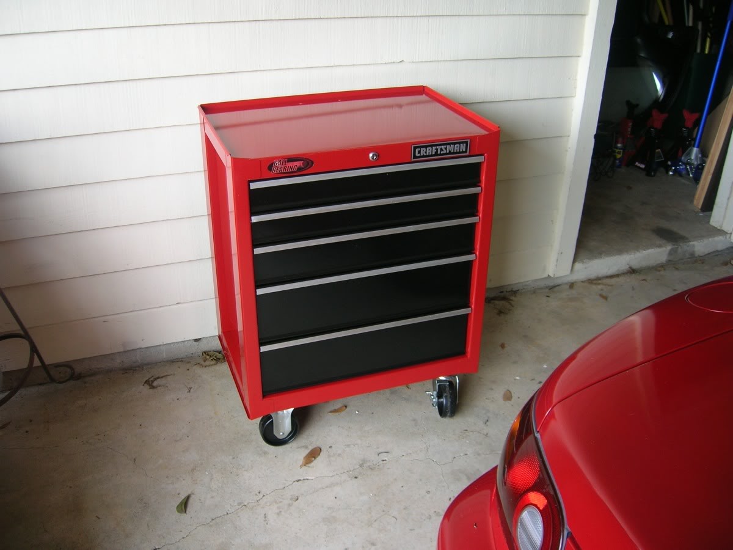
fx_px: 720
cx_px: 366
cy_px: 275
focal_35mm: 34
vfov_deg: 41.8
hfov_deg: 54.0
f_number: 2.9
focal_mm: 5.7
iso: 50
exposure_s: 1/27.1
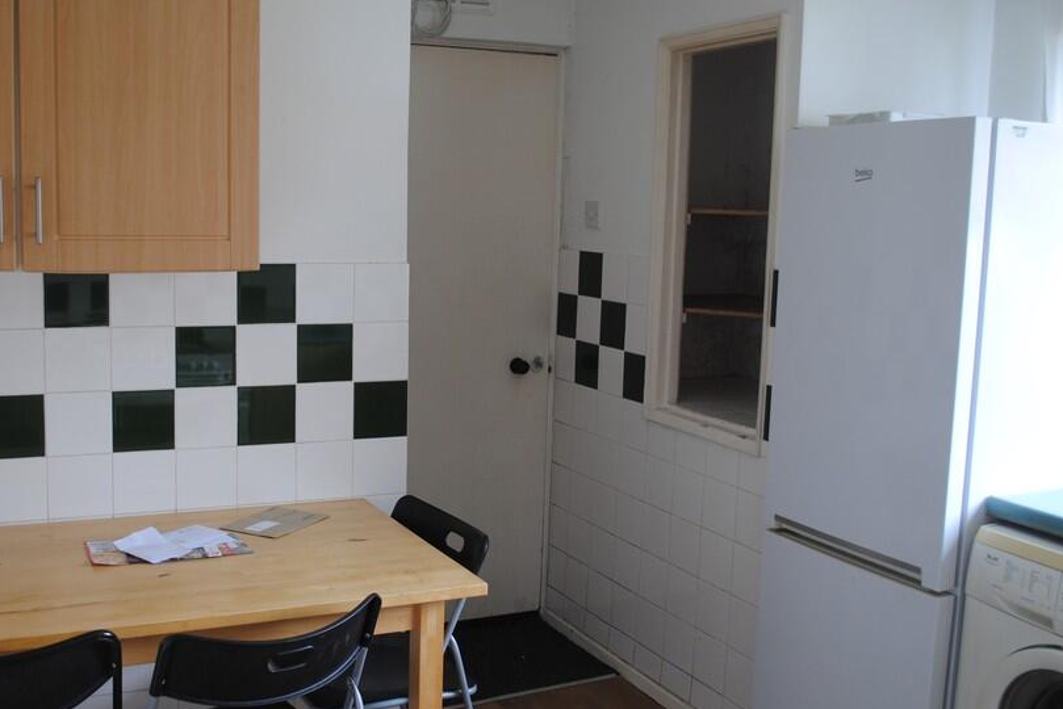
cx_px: 430
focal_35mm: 38
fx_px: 1122
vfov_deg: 35.1
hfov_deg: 50.4
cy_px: 367
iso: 220
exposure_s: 1/30
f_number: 3.8
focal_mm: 20
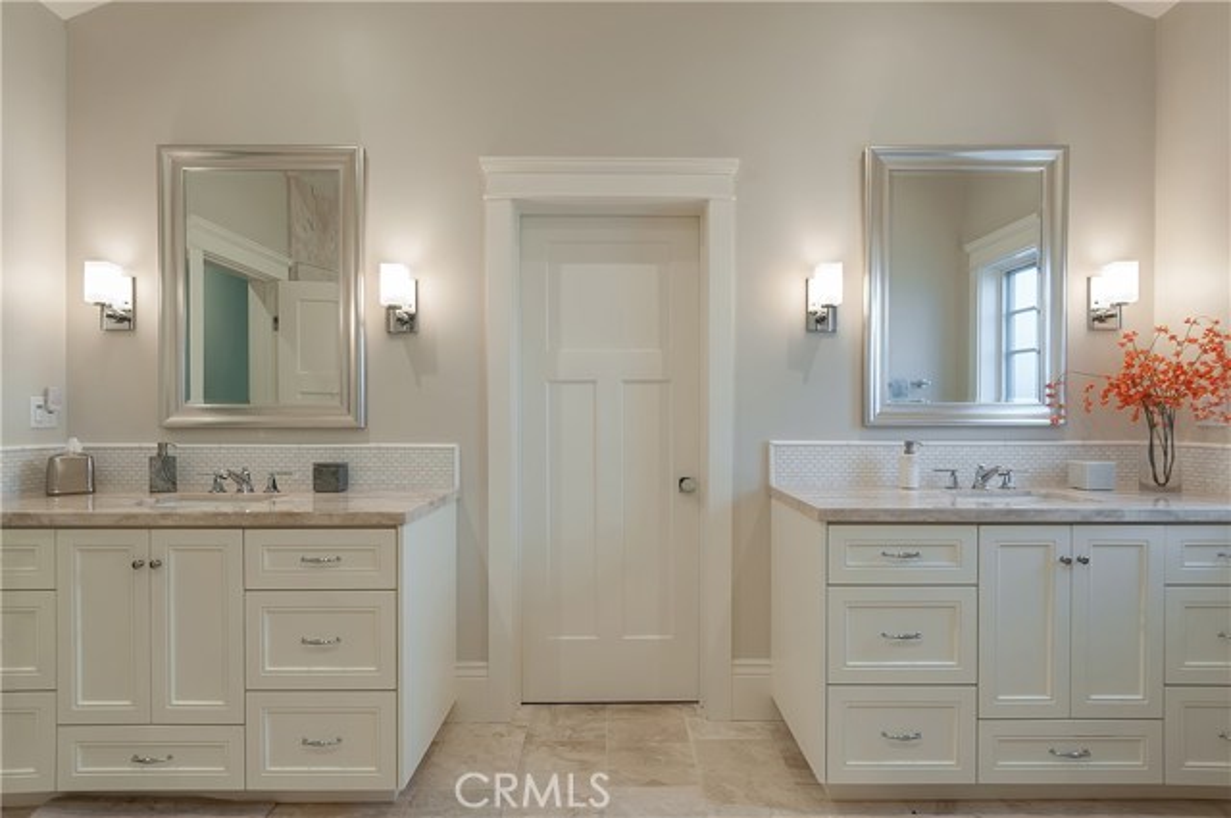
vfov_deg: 67.2
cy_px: 409
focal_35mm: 18
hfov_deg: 90.1
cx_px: 616
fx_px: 615
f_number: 10
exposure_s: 1/13
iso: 200
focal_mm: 12
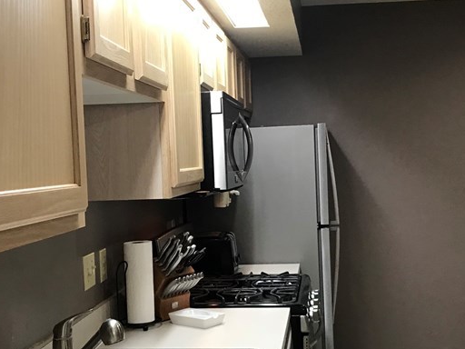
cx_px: 252
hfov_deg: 34.3
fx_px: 752
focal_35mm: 56
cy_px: 203
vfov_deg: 26.1
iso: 40
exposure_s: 1/32
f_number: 1.8
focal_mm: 3.99
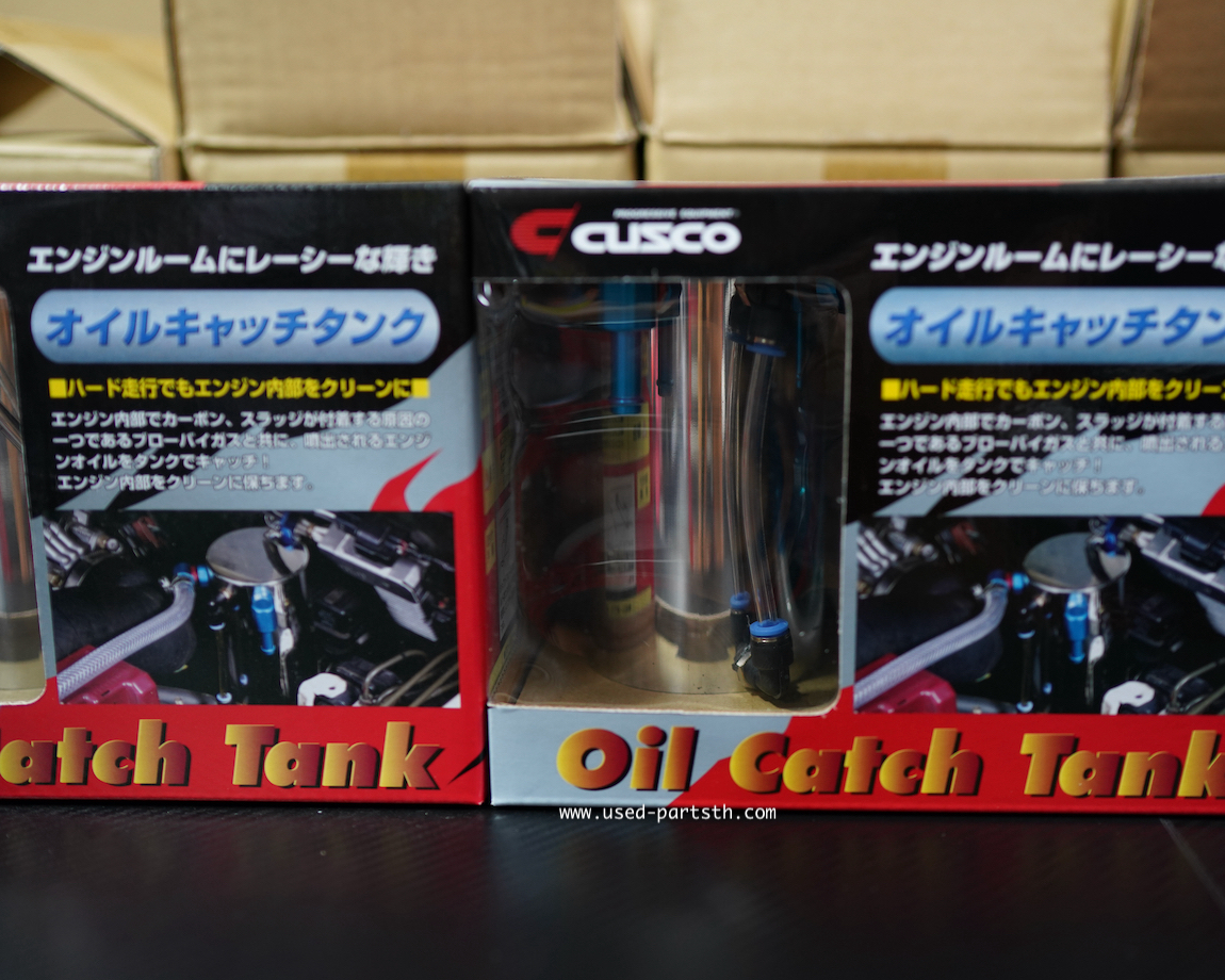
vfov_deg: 37.3
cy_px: 490
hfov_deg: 45.7
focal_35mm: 40
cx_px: 677
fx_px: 1450
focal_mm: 35
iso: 640
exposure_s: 1/40
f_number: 2
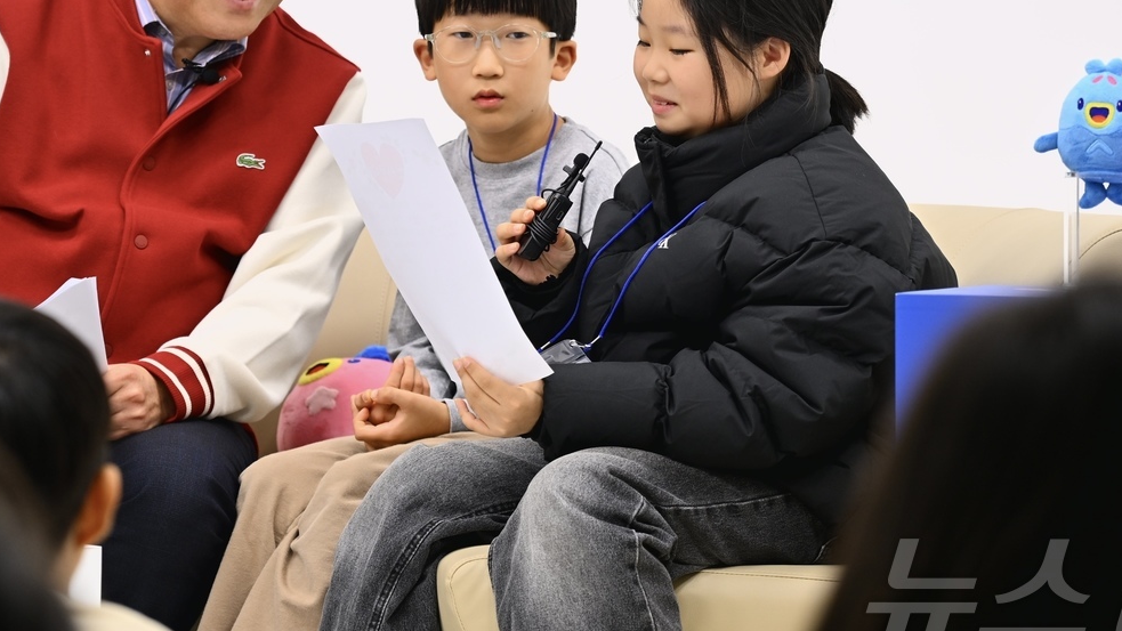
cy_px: 160
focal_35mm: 179
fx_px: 5326
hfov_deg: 12.0
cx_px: 522
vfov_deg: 6.8
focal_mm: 120
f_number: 4
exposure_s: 1/200
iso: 125
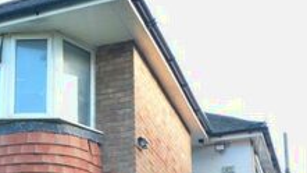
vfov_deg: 15.3
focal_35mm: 75
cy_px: 228
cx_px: 74
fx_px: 607
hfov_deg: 27.9
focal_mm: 15
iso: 800
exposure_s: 1/60
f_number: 8
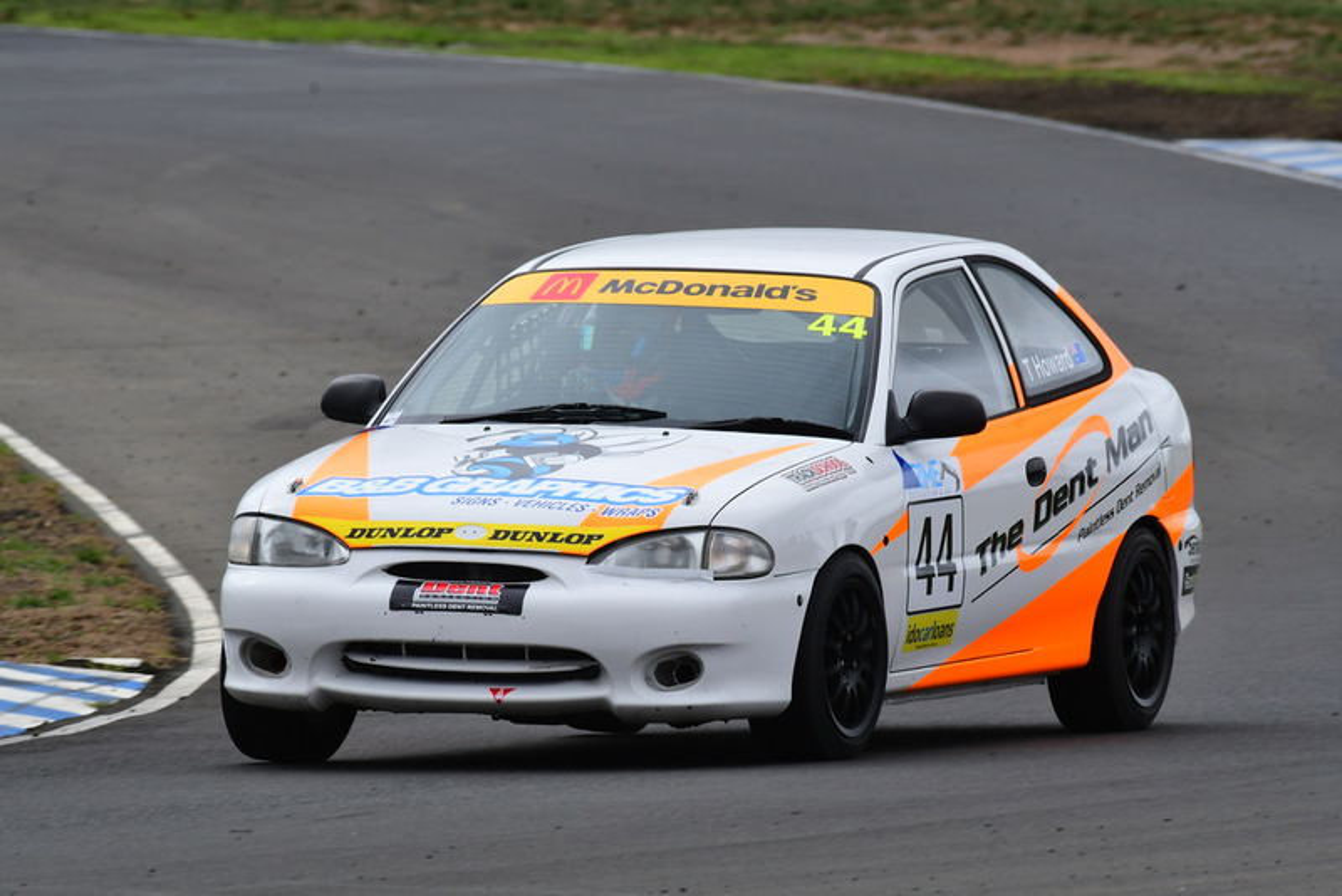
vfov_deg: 1.8
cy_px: 448
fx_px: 27967
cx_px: 671
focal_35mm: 750
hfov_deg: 2.7
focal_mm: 500
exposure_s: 1/640
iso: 640
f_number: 13
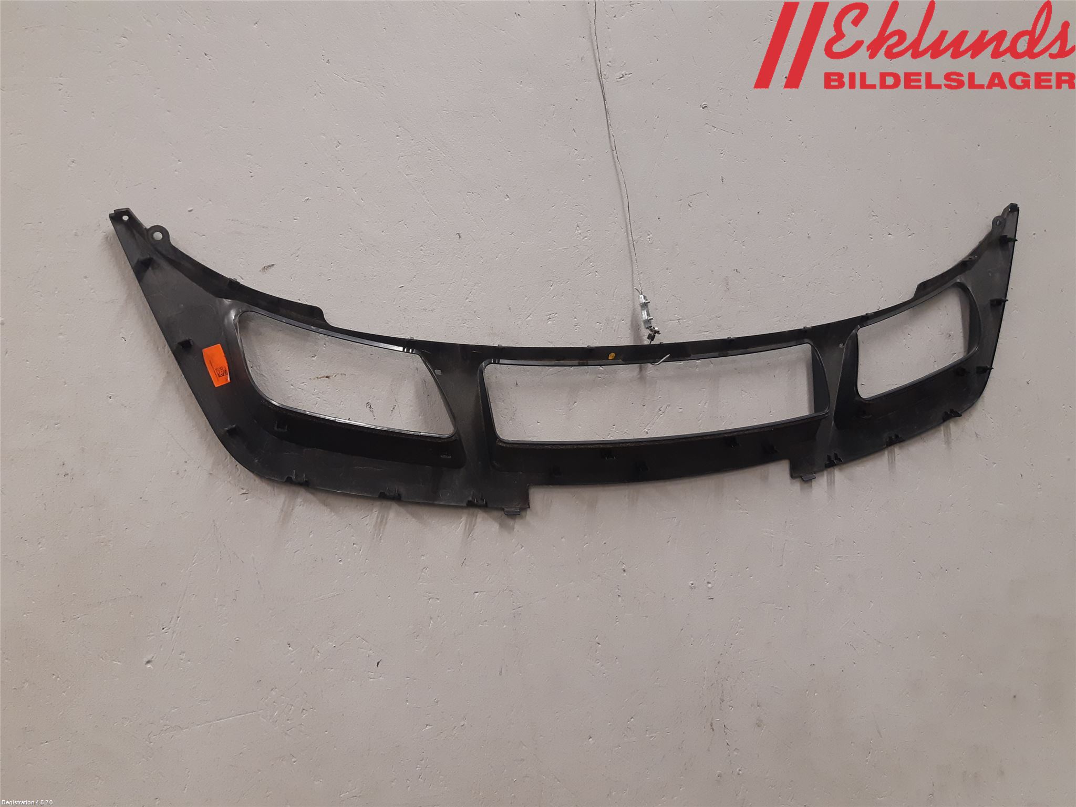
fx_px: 808
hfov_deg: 67.3
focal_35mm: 26
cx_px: 538
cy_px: 404
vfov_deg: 53.1
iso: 200
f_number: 1.7
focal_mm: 3.93
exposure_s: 1/60
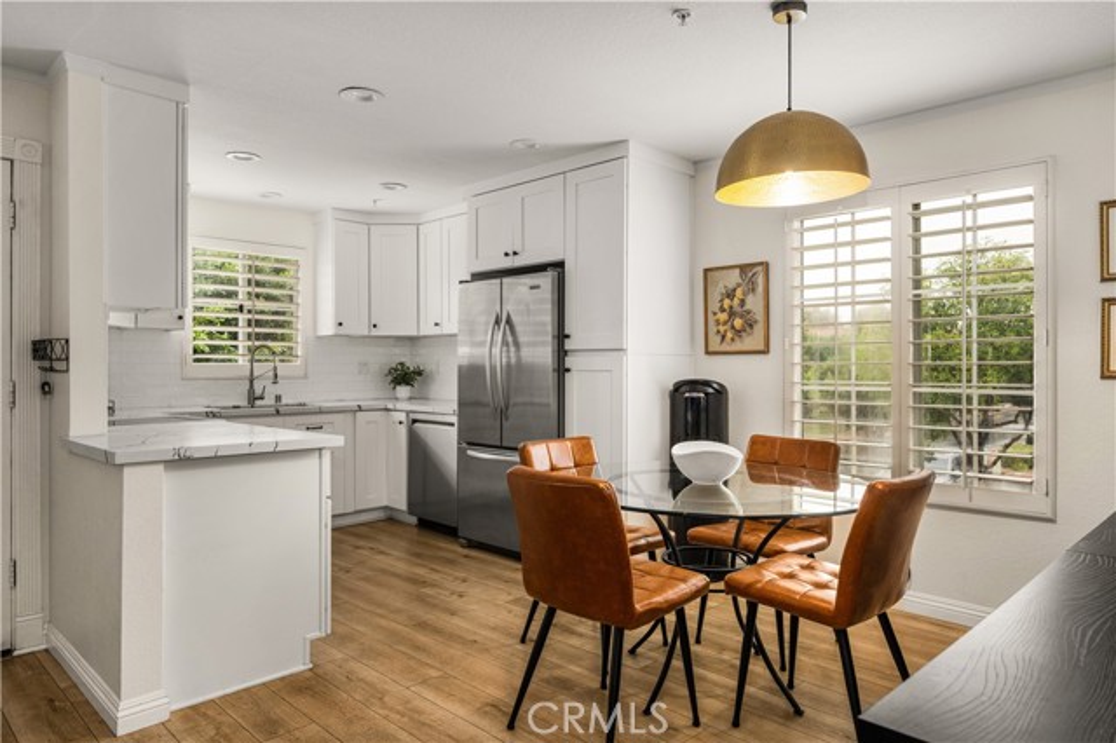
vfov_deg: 57.2
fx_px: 682
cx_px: 558
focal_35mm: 22
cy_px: 372
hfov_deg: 78.6
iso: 80
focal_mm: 22
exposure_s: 1/5
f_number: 5.6
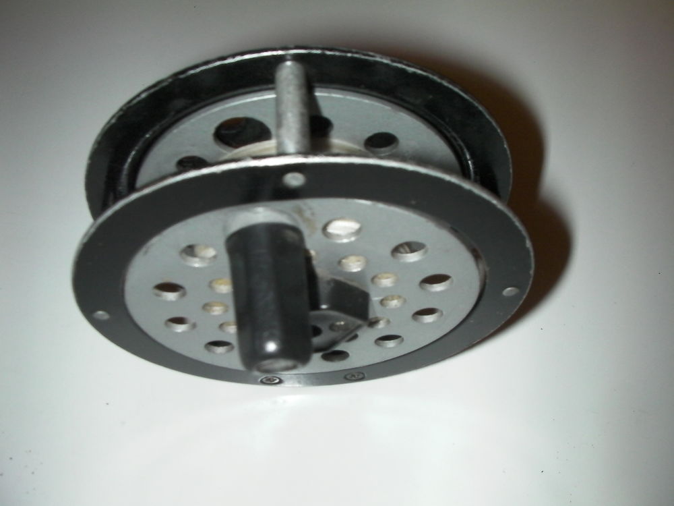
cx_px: 337
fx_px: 740
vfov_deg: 37.7
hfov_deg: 49.0
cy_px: 253
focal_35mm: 38
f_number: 5.6
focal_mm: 6.3
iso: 200
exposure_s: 1/30
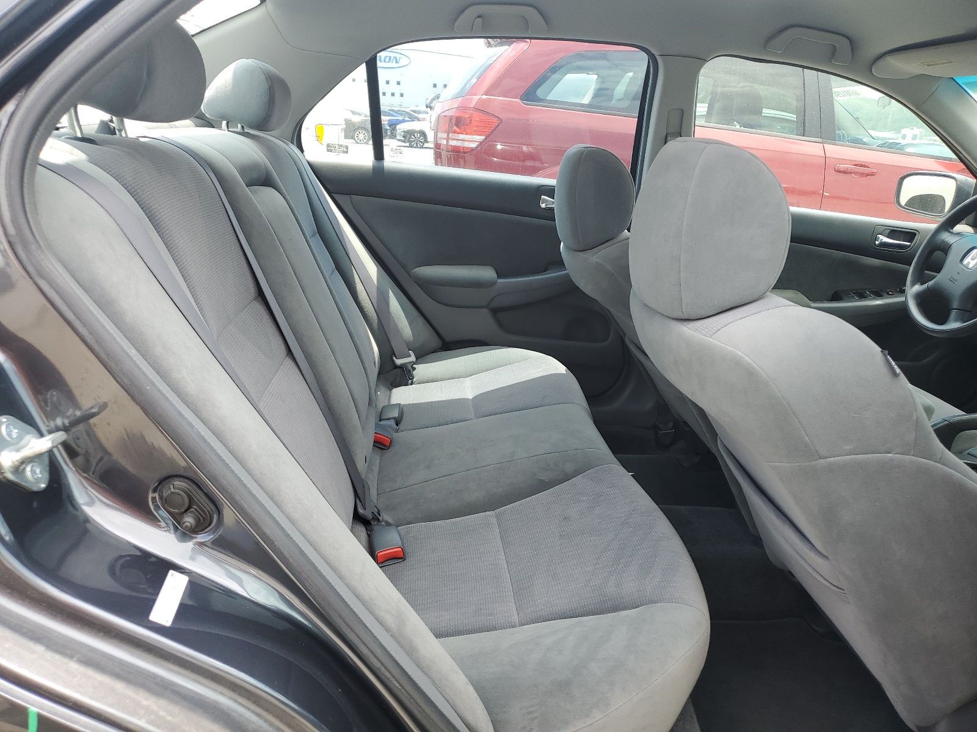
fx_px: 734
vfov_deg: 53.1
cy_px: 366
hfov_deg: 67.3
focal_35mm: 26
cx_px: 488
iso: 50
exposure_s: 1/357
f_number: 1.5
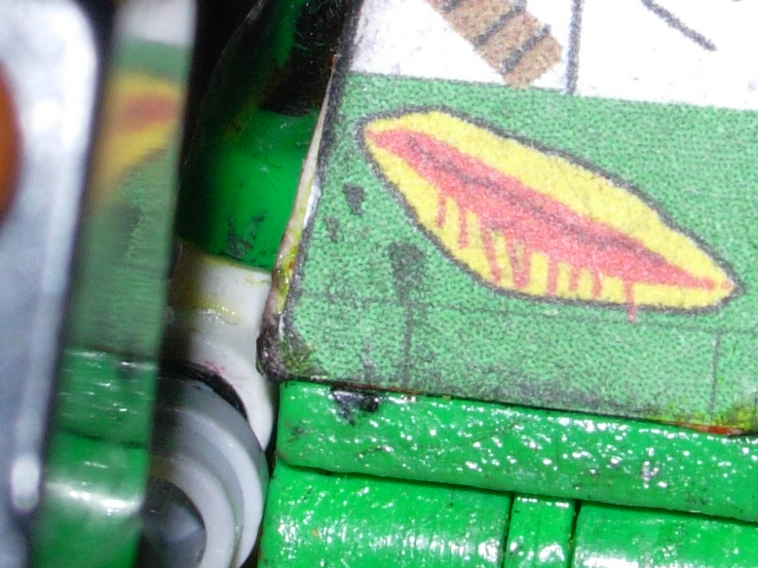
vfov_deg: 6.2
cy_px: -110
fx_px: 5254
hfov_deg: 8.2
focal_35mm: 240
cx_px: 587
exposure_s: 1/64
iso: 79
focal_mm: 14.9
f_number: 6.3
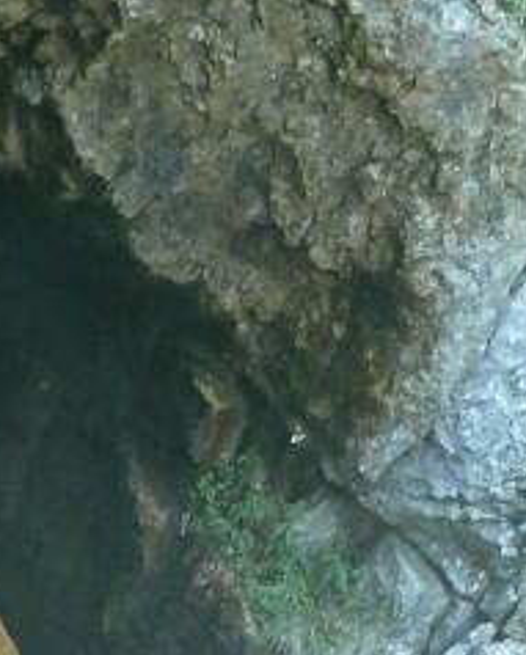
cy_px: 1626
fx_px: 4584
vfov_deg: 7.6
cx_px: -677
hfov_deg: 6.3
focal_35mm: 236
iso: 200
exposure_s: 1/30
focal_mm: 7.9
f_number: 3.8
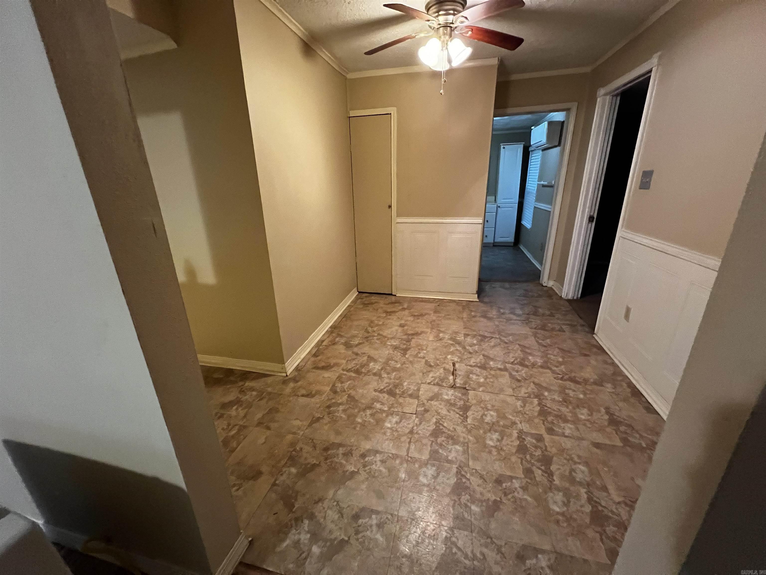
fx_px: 288
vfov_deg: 89.9
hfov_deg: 106.2
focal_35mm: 13
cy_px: 288
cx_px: 383
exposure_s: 1/60
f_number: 1.8
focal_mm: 1.57
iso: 1000
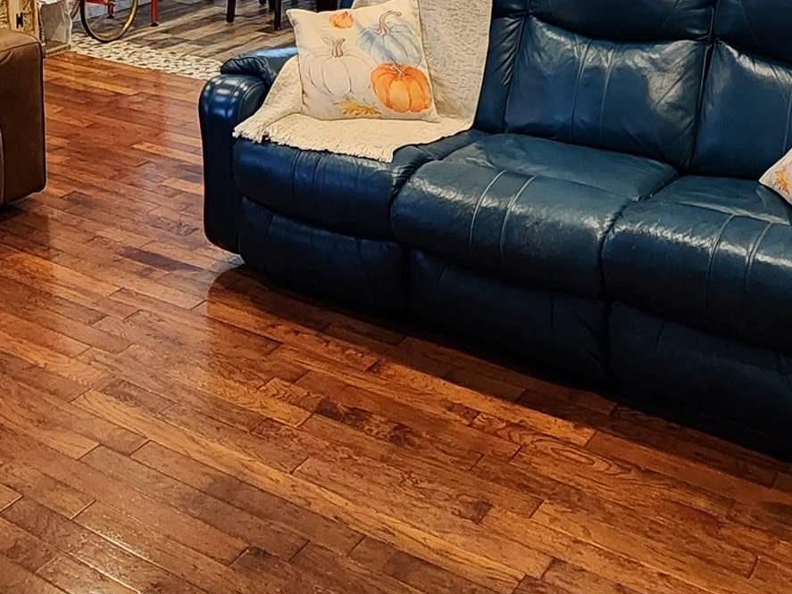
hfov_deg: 41.9
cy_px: -35
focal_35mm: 45
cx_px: 329
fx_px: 1030
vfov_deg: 29.5
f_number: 2.2
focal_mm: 2.2
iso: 320
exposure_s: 1/60
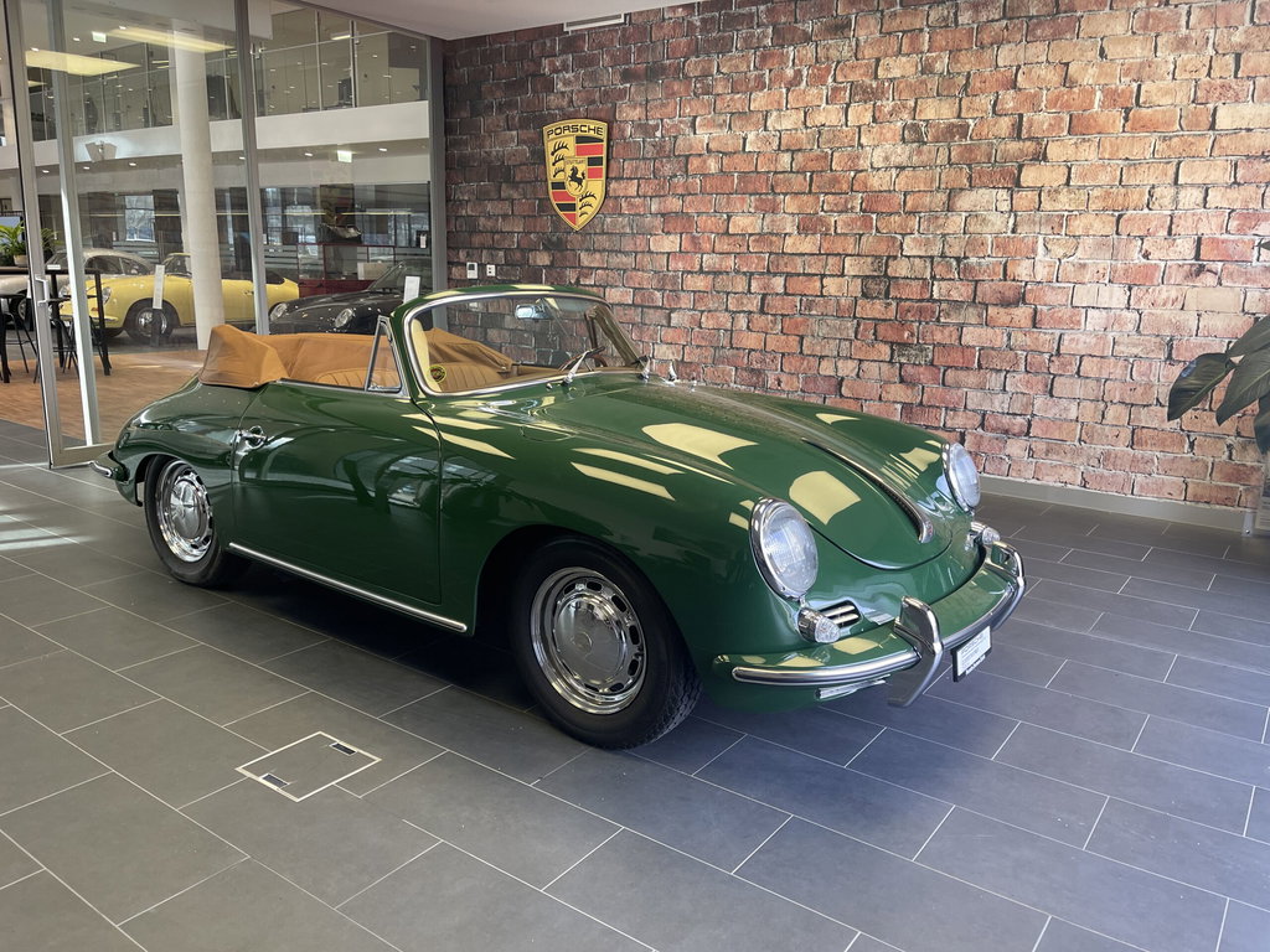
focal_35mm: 25
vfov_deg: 54.9
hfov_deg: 69.4
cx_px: 635
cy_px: 476
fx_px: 917
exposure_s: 1/100
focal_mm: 5.1
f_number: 1.6
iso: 80
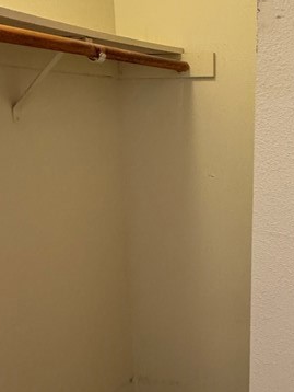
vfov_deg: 46.6
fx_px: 452
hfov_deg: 34.1
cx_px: 262
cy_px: 228
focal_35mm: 40
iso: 400
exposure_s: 1/60
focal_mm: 2.22
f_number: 2.2
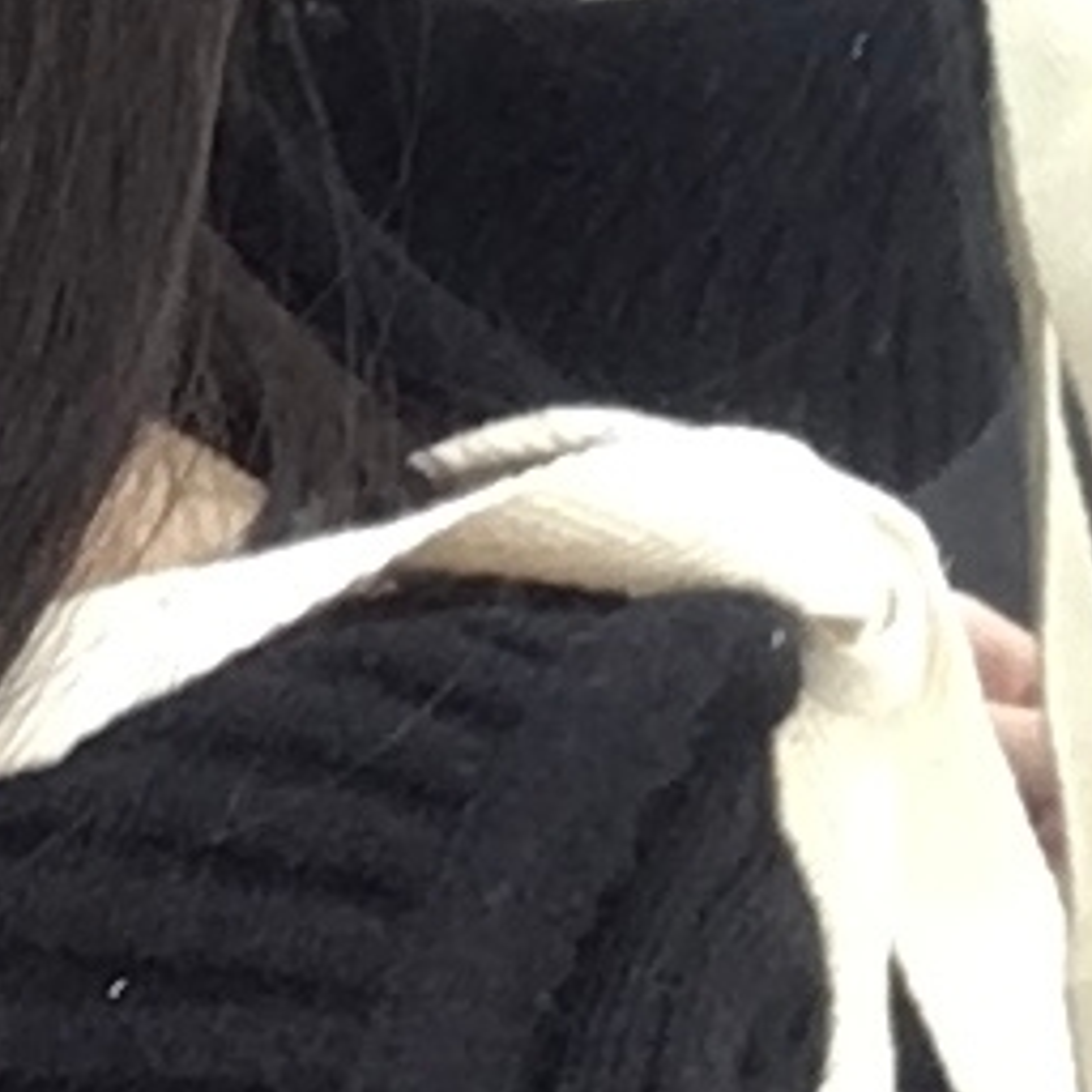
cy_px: -523
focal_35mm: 109
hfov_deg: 15.5
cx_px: 1239
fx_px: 3890
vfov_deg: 14.9
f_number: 2.4
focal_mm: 2.15
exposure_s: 1/30
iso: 125
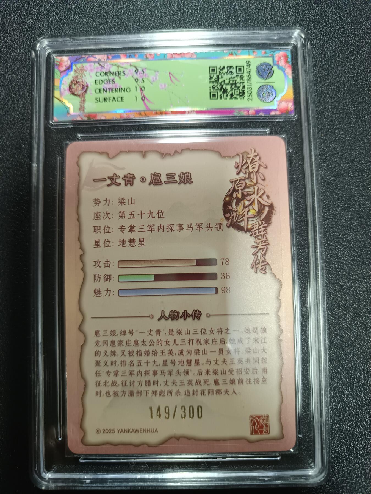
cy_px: 247
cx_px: 186
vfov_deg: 71.6
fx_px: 343
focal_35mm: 24
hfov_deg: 56.8
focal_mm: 5.31
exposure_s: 1/50
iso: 1015
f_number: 1.7
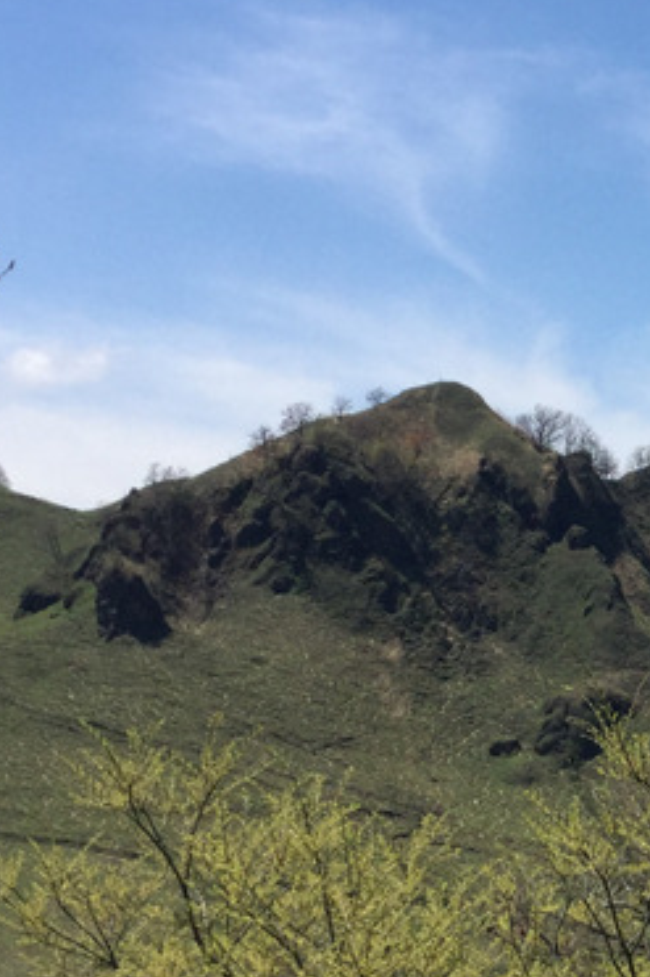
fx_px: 2412
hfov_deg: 14.8
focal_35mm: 89
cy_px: 698
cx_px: 805
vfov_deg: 22.7
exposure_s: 1/1314
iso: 25
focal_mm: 3.3
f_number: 2.4
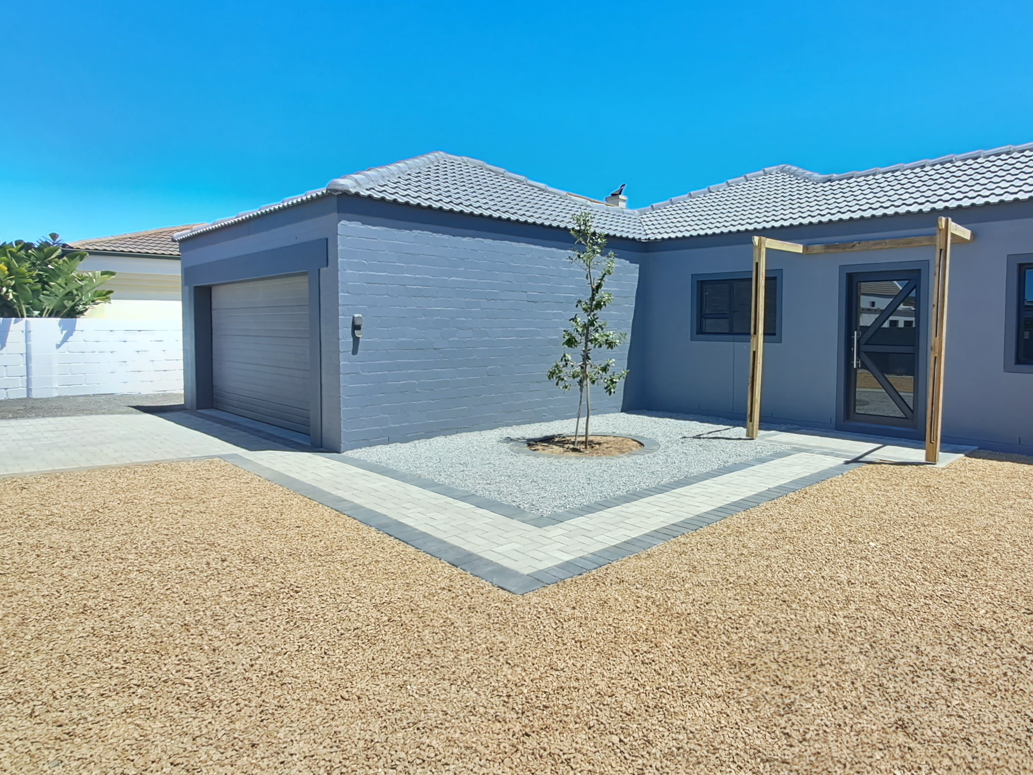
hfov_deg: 80.5
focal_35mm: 20
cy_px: 350
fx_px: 597
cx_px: 635
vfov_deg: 65.8
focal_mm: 1.42
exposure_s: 1/561
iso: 40
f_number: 2.2
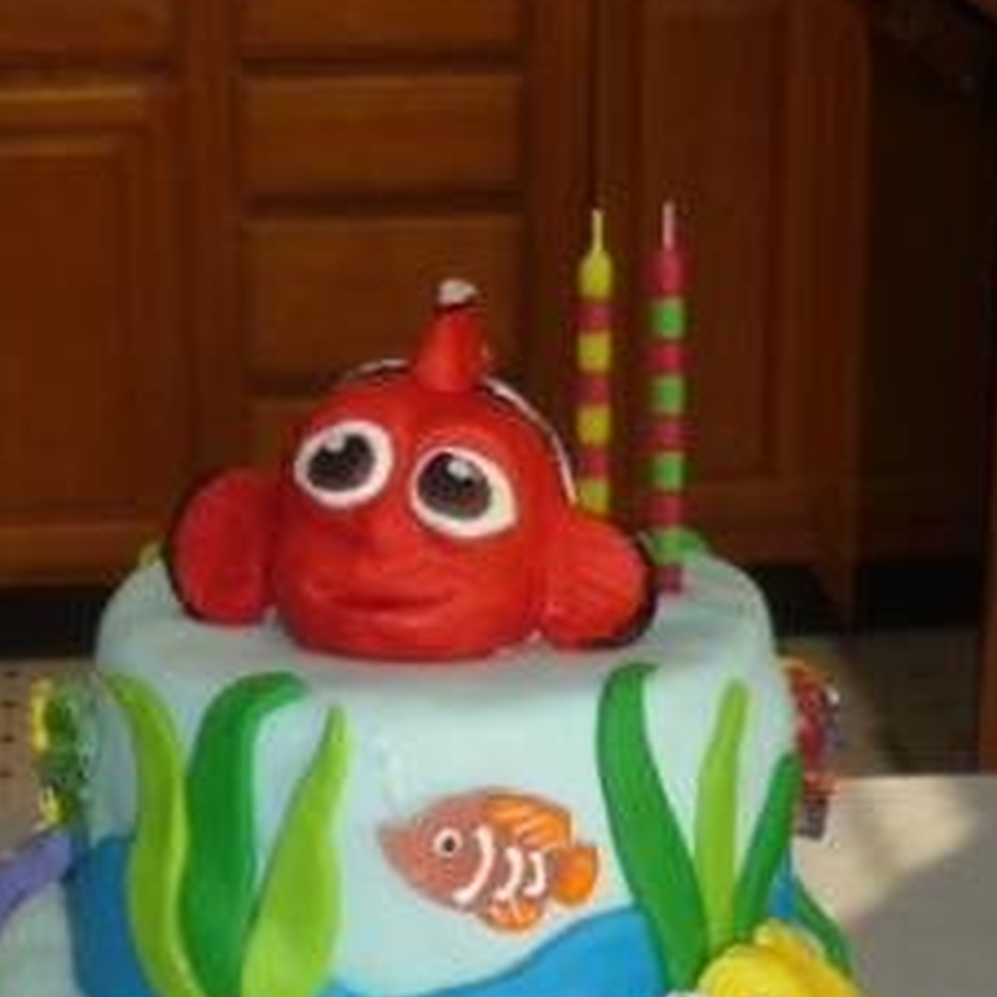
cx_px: 417
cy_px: 918
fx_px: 3291
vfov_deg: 17.0
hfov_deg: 17.2
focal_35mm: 101
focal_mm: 6
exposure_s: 1/30
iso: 100
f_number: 2.9
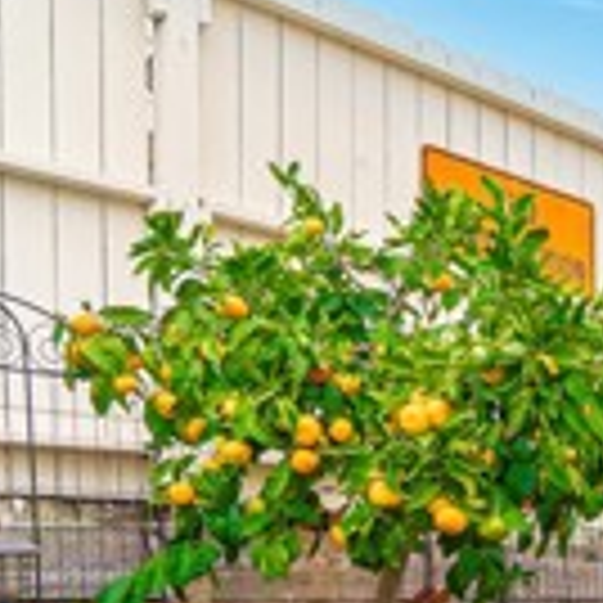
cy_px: 598
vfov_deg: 26.7
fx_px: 1202
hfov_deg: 23.7
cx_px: 846
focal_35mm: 61
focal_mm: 10
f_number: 7.1
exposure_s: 1/40
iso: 100
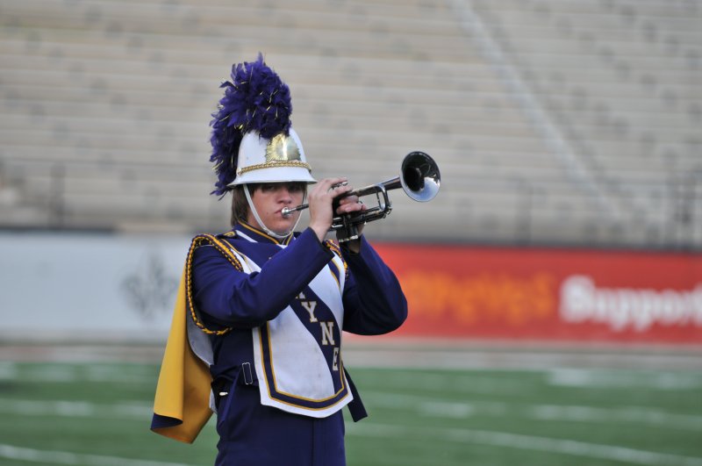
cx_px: 351
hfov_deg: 6.9
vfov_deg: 4.6
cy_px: 233
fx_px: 5842
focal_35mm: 300
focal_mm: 200
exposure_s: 1/1000
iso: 200
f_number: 2.8
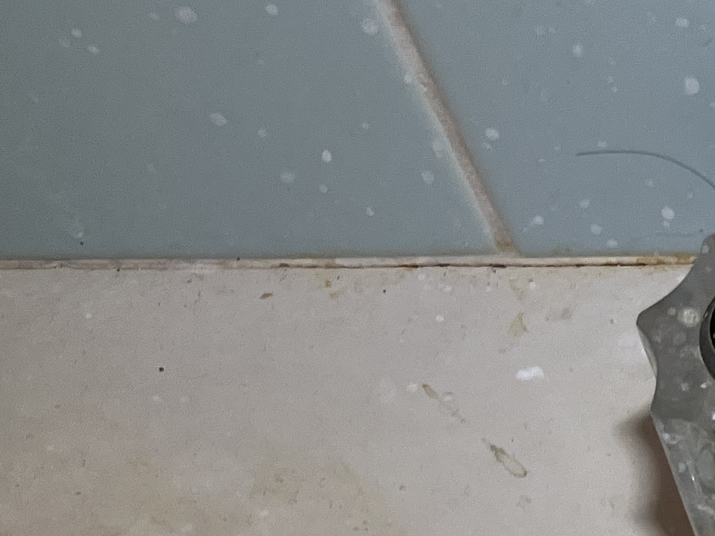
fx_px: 2210
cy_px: 867
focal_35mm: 107
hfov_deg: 15.7
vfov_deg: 12.9
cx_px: 1290
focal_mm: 3.99
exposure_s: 1/120
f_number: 1.8
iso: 80
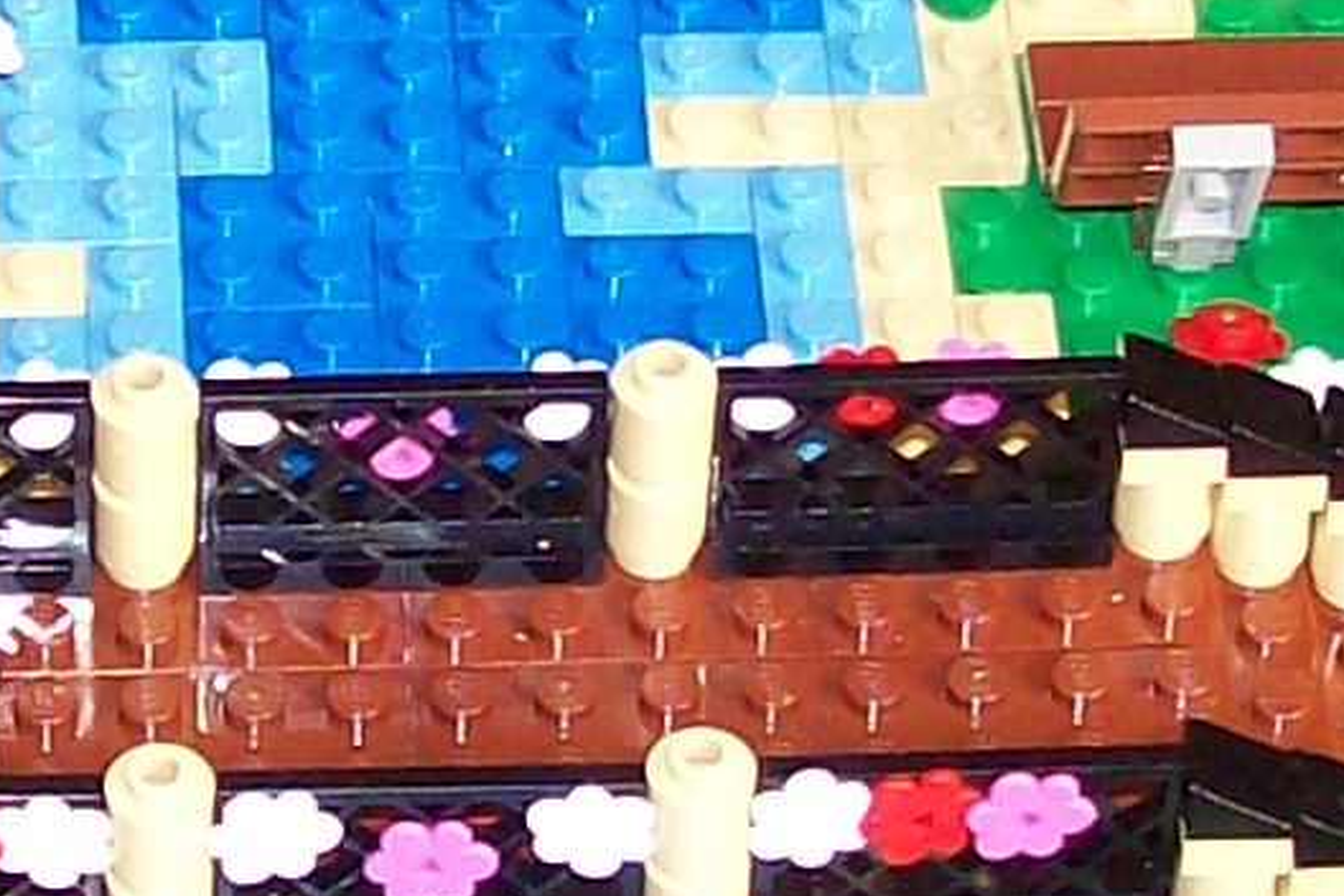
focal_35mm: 202
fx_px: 7541
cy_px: 143
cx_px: 94
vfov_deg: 6.8
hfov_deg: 10.1
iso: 80
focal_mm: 6
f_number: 2.7
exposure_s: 1/64
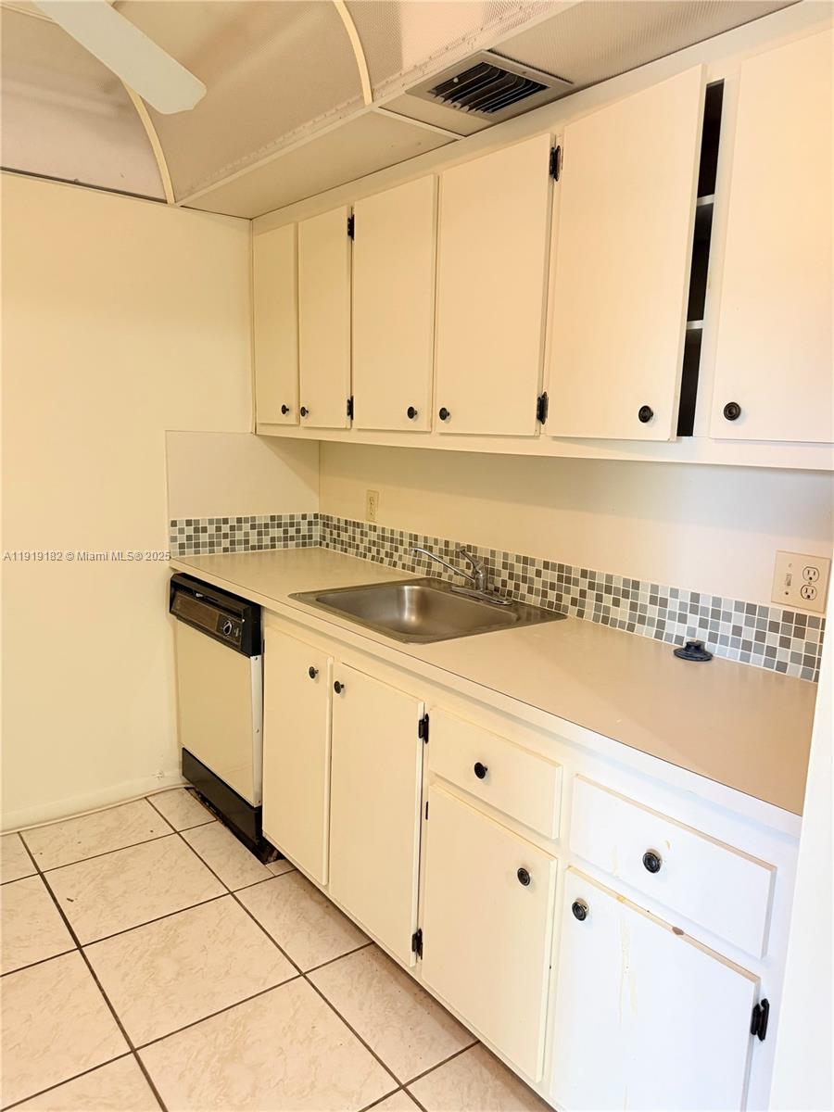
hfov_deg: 56.8
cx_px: 417
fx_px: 771
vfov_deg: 71.6
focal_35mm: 24
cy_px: 556
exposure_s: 1/60
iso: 250
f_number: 1.78
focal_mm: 6.76
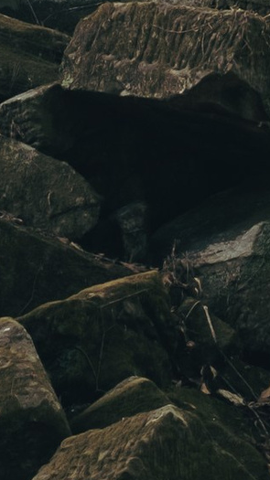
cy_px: -992
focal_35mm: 383
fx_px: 4879
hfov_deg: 3.2
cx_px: -100
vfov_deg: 5.3
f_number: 1.4
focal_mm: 33
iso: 160
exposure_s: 1/320
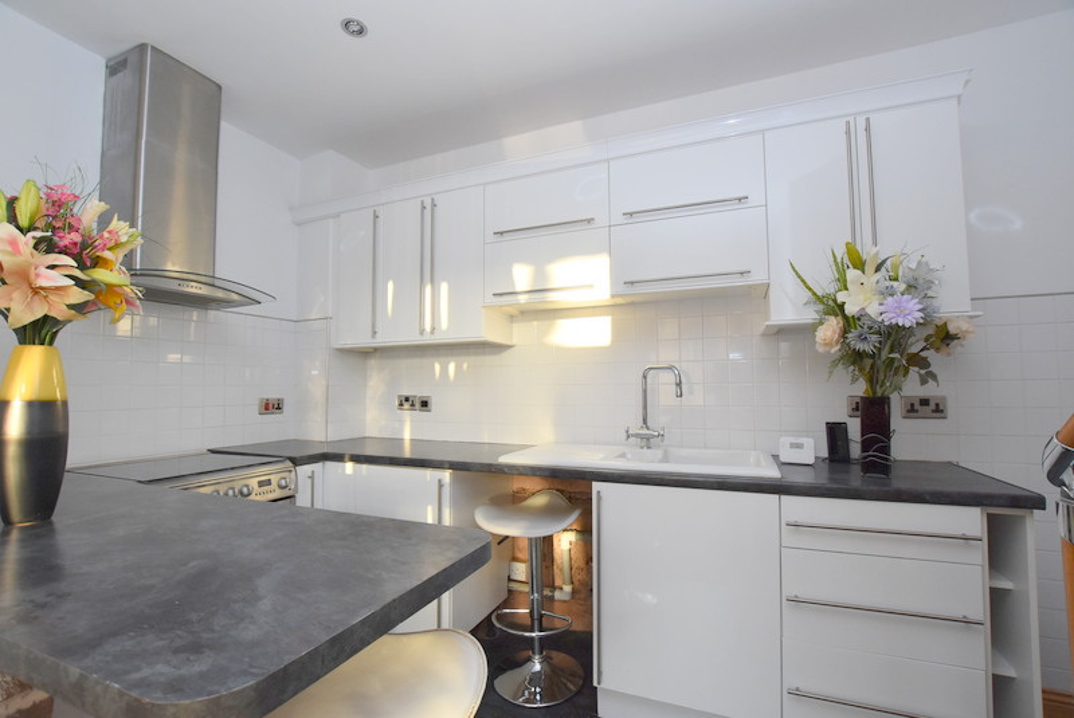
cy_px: 359
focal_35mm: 15
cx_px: 537
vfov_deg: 77.4
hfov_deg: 100.3
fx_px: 448
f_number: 5
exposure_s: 1/100
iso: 800
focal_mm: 10
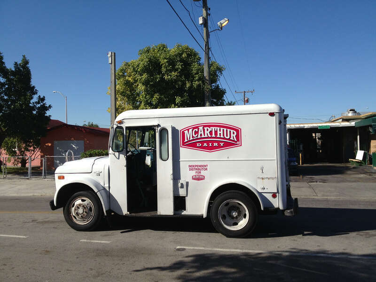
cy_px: 141
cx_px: 188
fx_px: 380
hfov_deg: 52.6
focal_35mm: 35
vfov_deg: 40.7
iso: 50
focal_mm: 4.28
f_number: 2.4
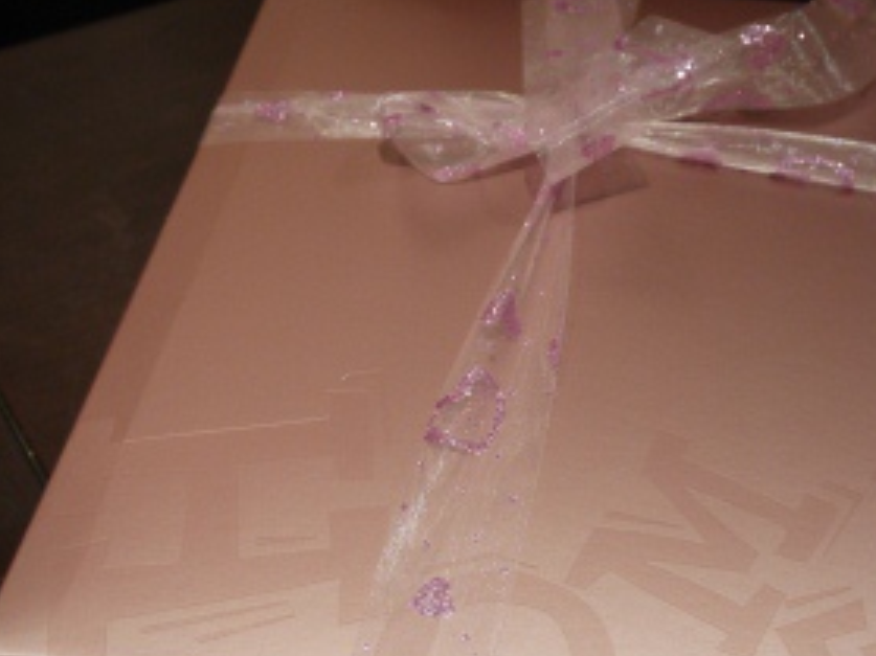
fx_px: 1543
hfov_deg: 31.2
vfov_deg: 23.9
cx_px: 634
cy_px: 408
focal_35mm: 61
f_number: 4.3
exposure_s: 1/60
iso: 640
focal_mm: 19
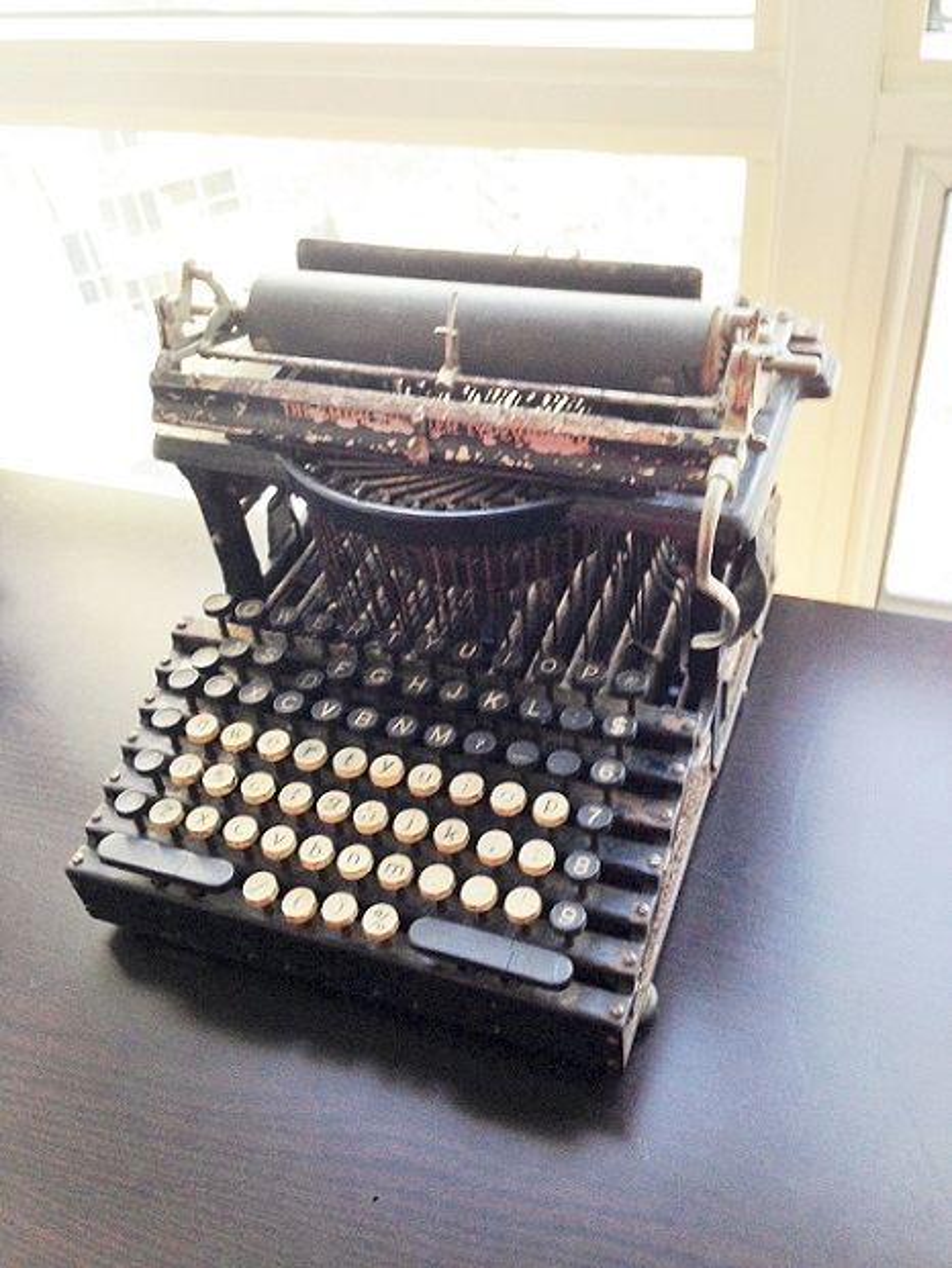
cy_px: 634
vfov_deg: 55.3
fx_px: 1210
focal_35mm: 33
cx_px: 476
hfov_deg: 43.0
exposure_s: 1/20
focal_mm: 4.12
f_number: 2.4
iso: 50
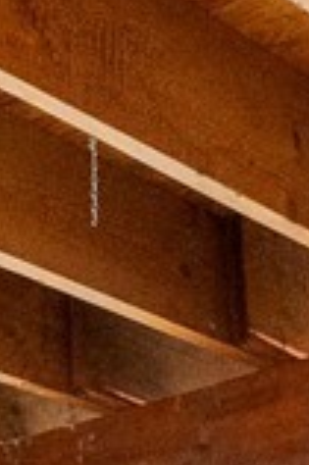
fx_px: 1664
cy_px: 987
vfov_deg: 13.3
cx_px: 134
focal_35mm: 129
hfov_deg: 10.6
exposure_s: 1/4
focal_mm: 12
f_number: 6.7
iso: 1000
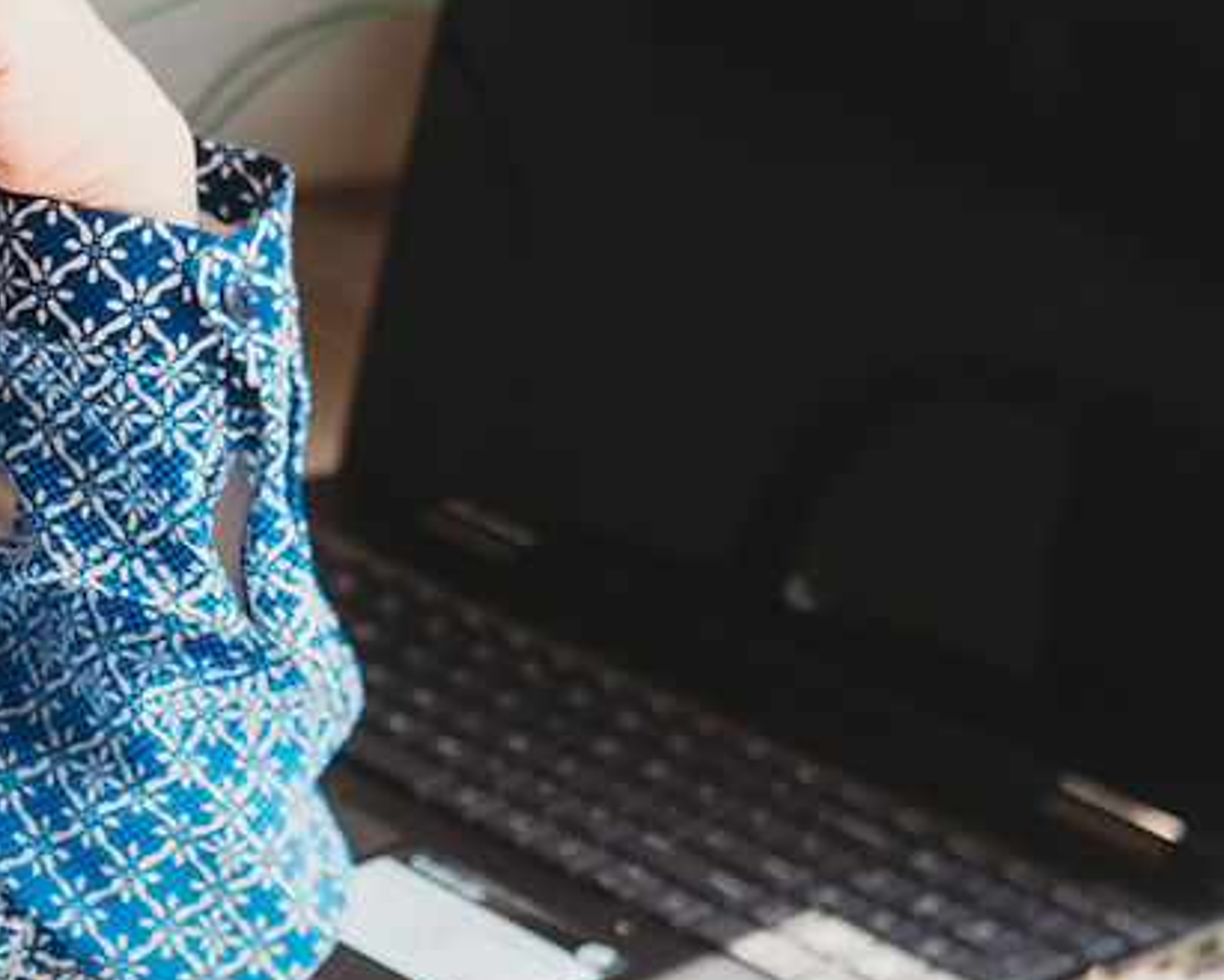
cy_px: 433
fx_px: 6269
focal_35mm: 173
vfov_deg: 8.9
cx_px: 271
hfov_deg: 11.1
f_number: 2.2
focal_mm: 37
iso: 100
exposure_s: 1/200
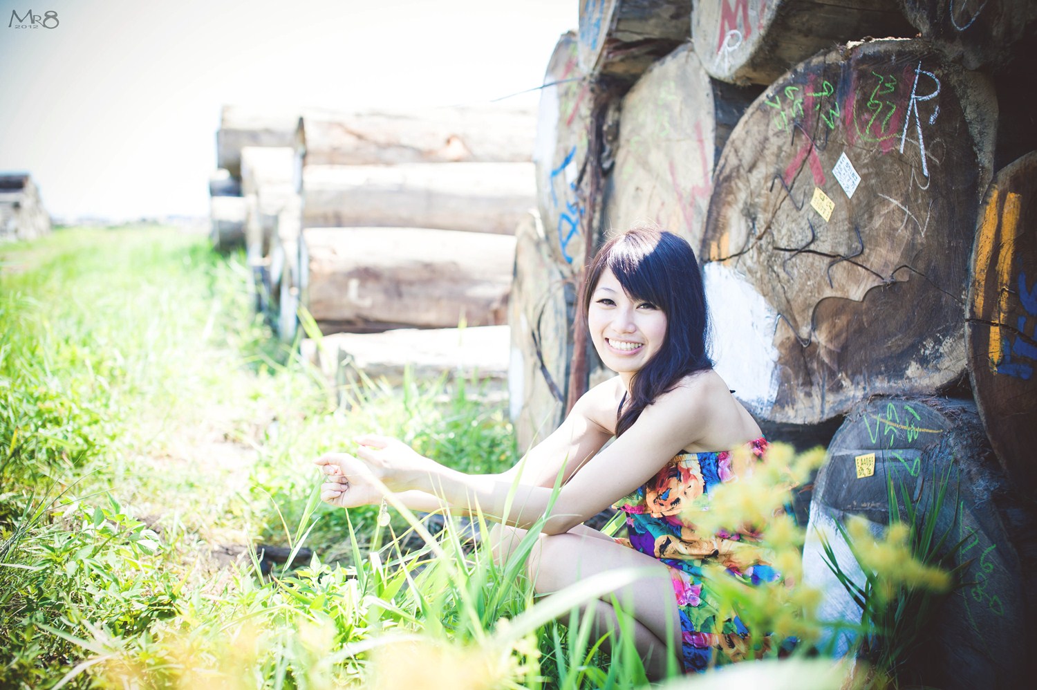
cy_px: 345
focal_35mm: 50
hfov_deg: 39.6
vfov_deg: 27.0
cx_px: 518
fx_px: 1439
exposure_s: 1/800
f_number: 2.8
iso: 250
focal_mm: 50
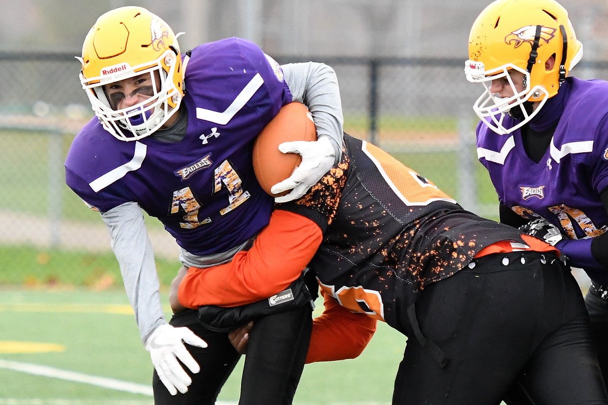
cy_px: 202
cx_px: 304
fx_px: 3547
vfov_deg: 6.5
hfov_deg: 9.8
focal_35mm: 210
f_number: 2.8
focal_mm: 140
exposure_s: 1/1000
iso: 2200
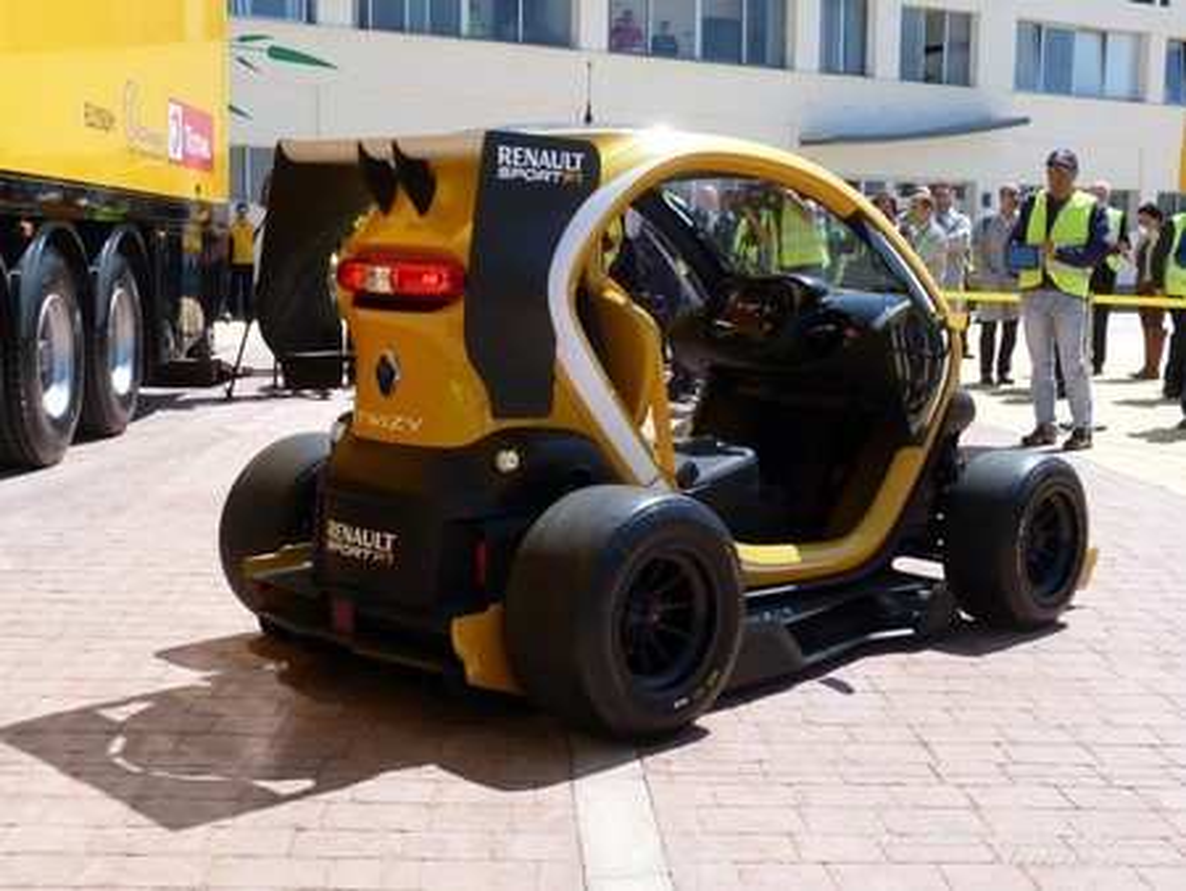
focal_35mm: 46
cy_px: 446
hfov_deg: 41.2
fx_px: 1577
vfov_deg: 31.5
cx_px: 593
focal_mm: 8.3
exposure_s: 1/200
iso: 80
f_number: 5
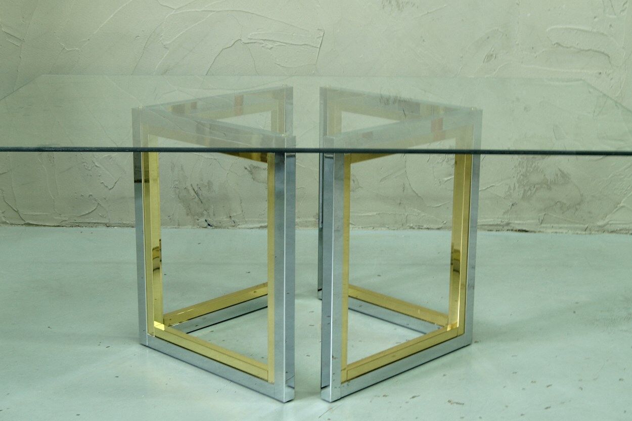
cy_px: 210
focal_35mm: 68
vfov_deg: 20.1
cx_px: 316
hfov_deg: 29.9
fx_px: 1184
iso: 400
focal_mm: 45
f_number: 7.1
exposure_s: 1/8
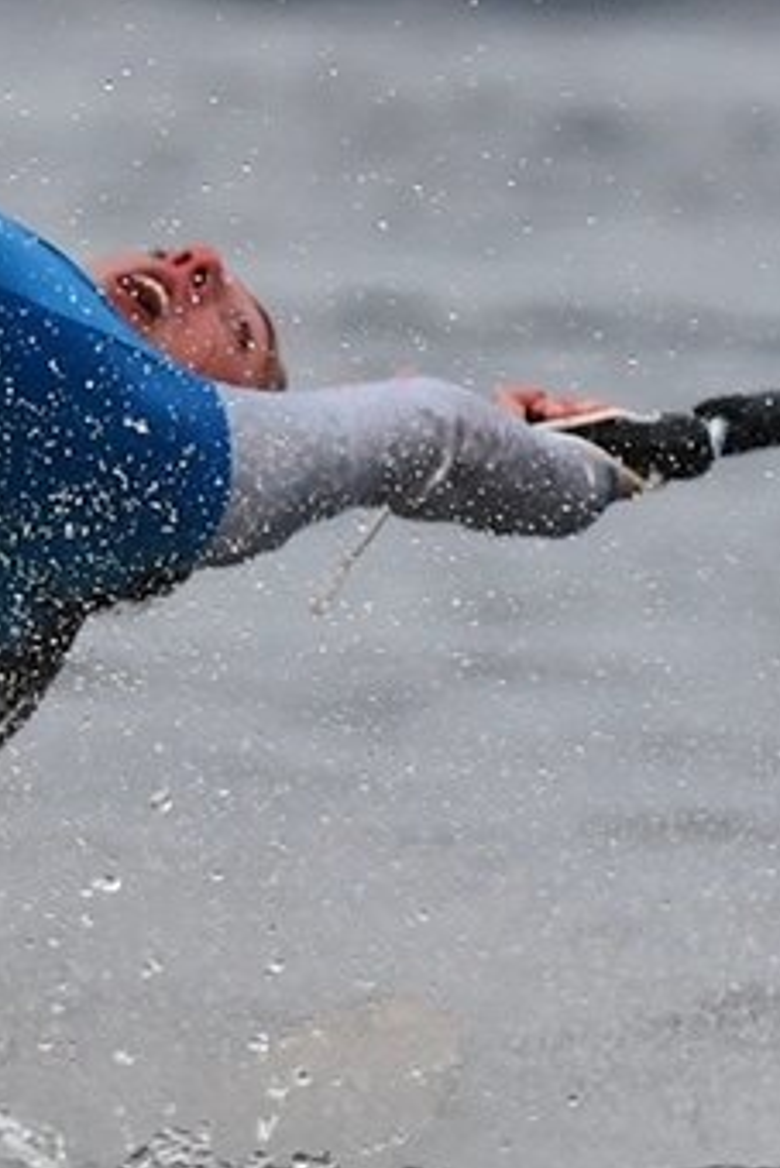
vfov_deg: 1.2
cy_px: -309
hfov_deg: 0.8
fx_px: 54930
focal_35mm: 1692
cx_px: 21
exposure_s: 1/1000
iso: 400
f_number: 5
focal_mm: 300
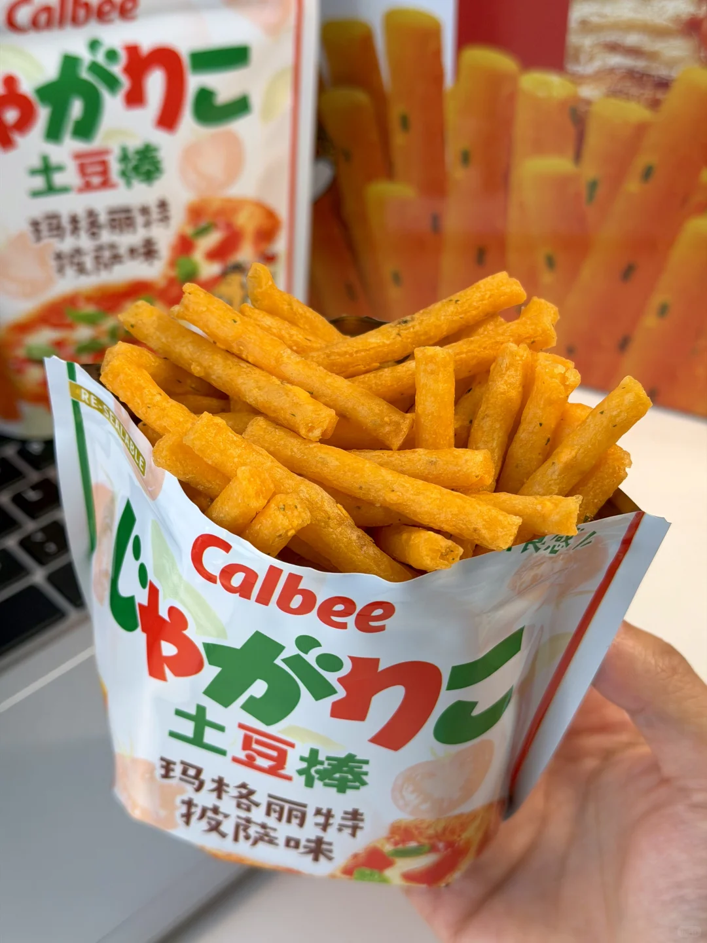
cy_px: 472
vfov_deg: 39.7
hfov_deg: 30.3
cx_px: 354
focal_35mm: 48
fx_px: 1307
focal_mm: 6.76
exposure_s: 1/121
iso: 80
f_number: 1.78
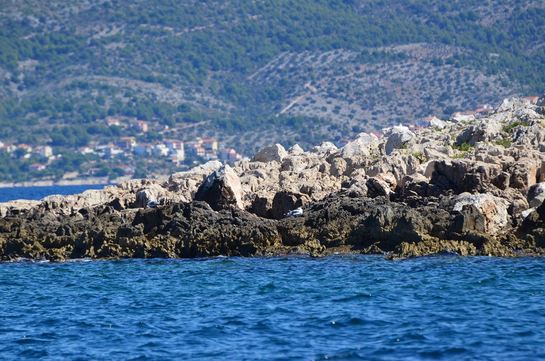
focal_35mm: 450
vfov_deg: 3.0
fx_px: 6797
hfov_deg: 4.6
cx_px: 272
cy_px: 180
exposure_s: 1/8000
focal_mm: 300
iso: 1600
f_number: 6.3
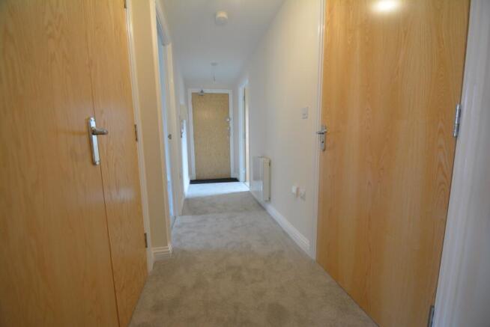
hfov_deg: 100.4
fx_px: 204
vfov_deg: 77.4
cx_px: 245
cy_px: 164
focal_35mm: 15
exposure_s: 1/50
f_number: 3.5
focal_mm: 10
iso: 800
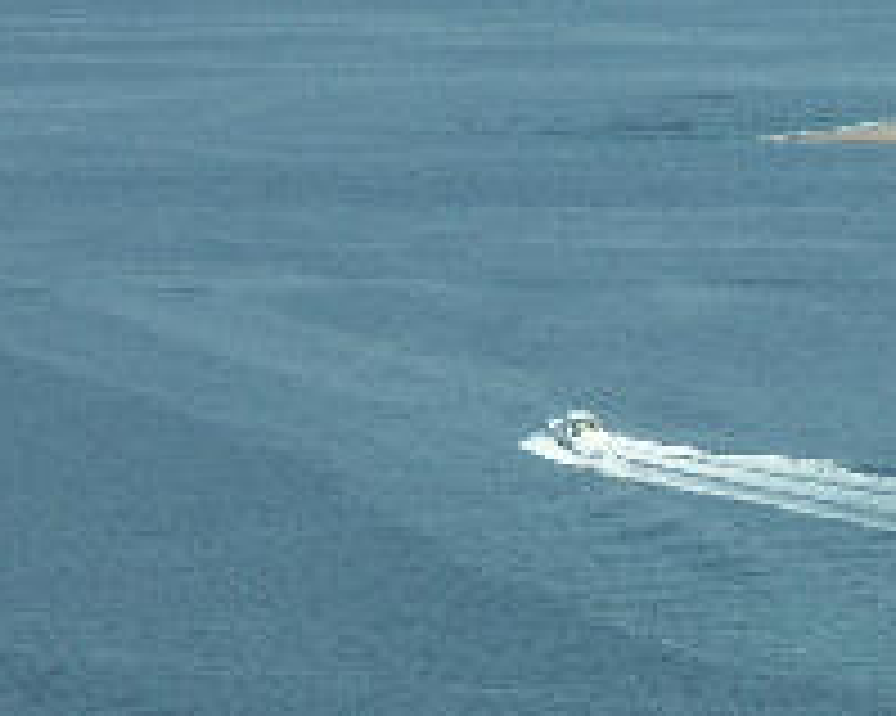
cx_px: 997
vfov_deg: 3.0
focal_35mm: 520
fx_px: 13783
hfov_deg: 3.7
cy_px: 531
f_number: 7.1
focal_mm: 50.27
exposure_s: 1/640
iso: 100
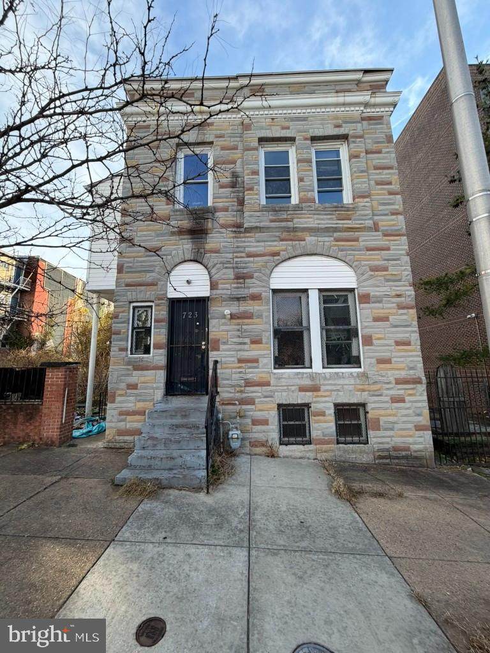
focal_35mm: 14
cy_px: 326
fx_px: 264
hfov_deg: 85.7
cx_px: 245
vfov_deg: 102.1
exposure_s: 1/502
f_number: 2.2
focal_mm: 2.22
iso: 64
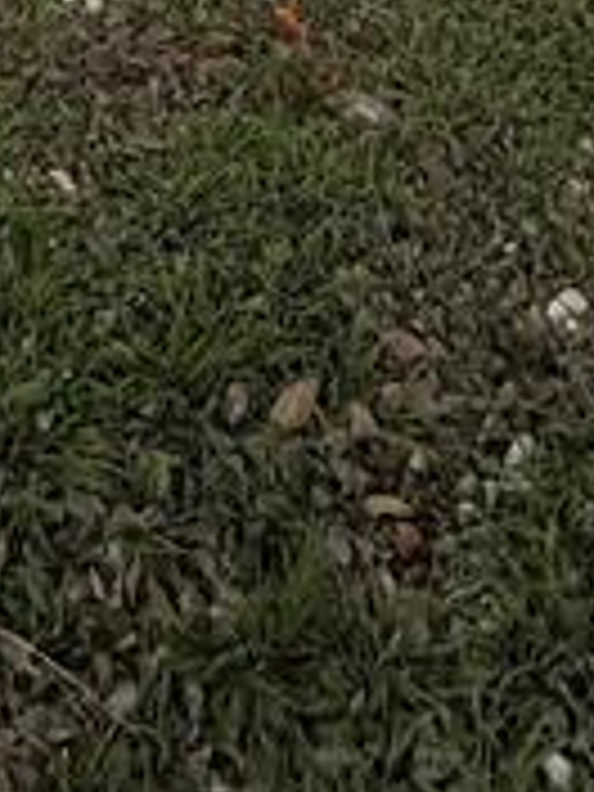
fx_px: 1396
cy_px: -914
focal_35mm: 61
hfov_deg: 23.5
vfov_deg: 17.5
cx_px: 86
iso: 100
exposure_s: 1/99
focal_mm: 2.22
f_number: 2.2
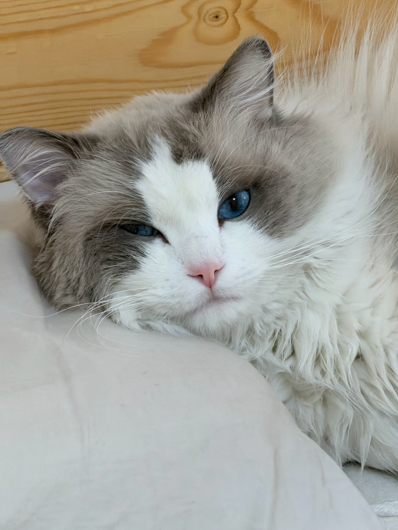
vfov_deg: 9.9
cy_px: 265
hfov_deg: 7.4
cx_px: 199
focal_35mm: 200
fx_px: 3066
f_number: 2.8
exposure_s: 1/84
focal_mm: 16.89
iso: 500
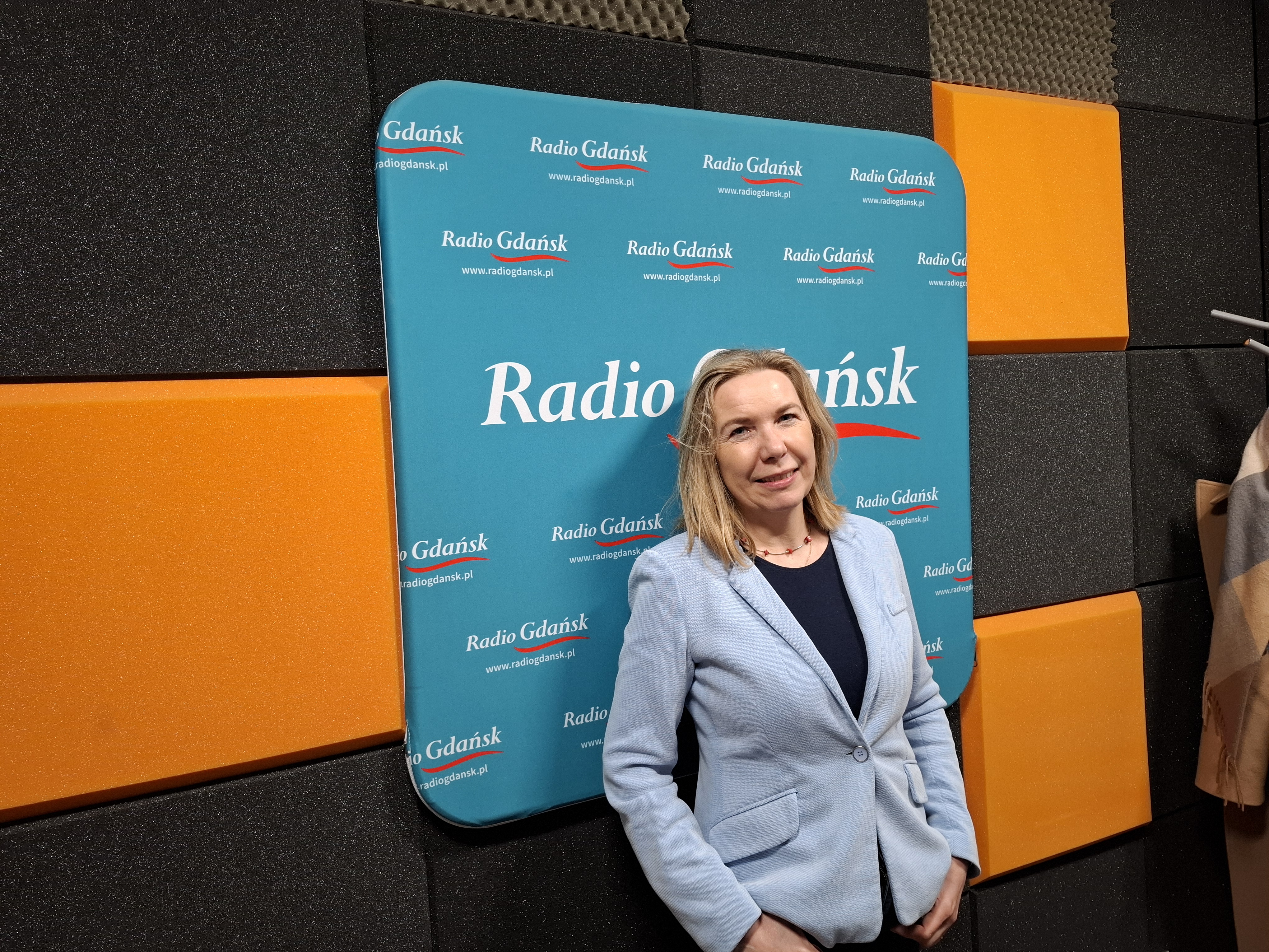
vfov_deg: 58.9
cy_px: 476
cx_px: 634
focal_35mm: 23
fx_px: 843
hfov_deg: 73.9
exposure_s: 1/50
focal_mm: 5.54
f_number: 1.8
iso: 250
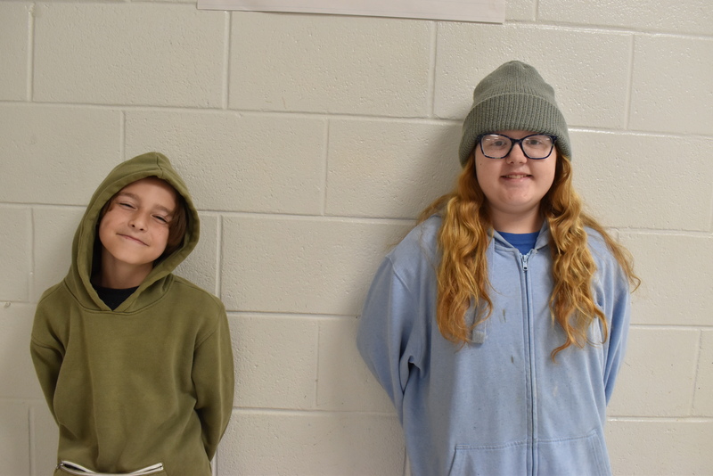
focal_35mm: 33
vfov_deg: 40.0
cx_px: 356
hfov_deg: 57.2
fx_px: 654
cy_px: 238
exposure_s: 1/30
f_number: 7.1
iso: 1100
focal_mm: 22
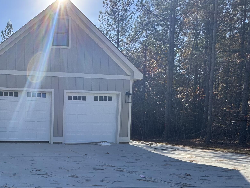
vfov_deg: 50.1
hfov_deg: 54.9
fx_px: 195
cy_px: 131
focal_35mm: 27
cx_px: 16
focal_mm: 2.22
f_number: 2.2
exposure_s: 1/980
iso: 50
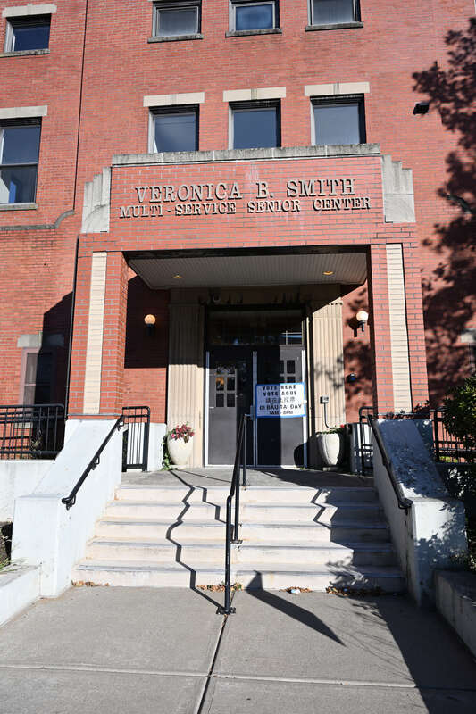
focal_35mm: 24
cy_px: 357
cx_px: 238
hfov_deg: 53.1
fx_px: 476
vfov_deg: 73.8
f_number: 8
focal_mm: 24
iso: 64
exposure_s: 1/125
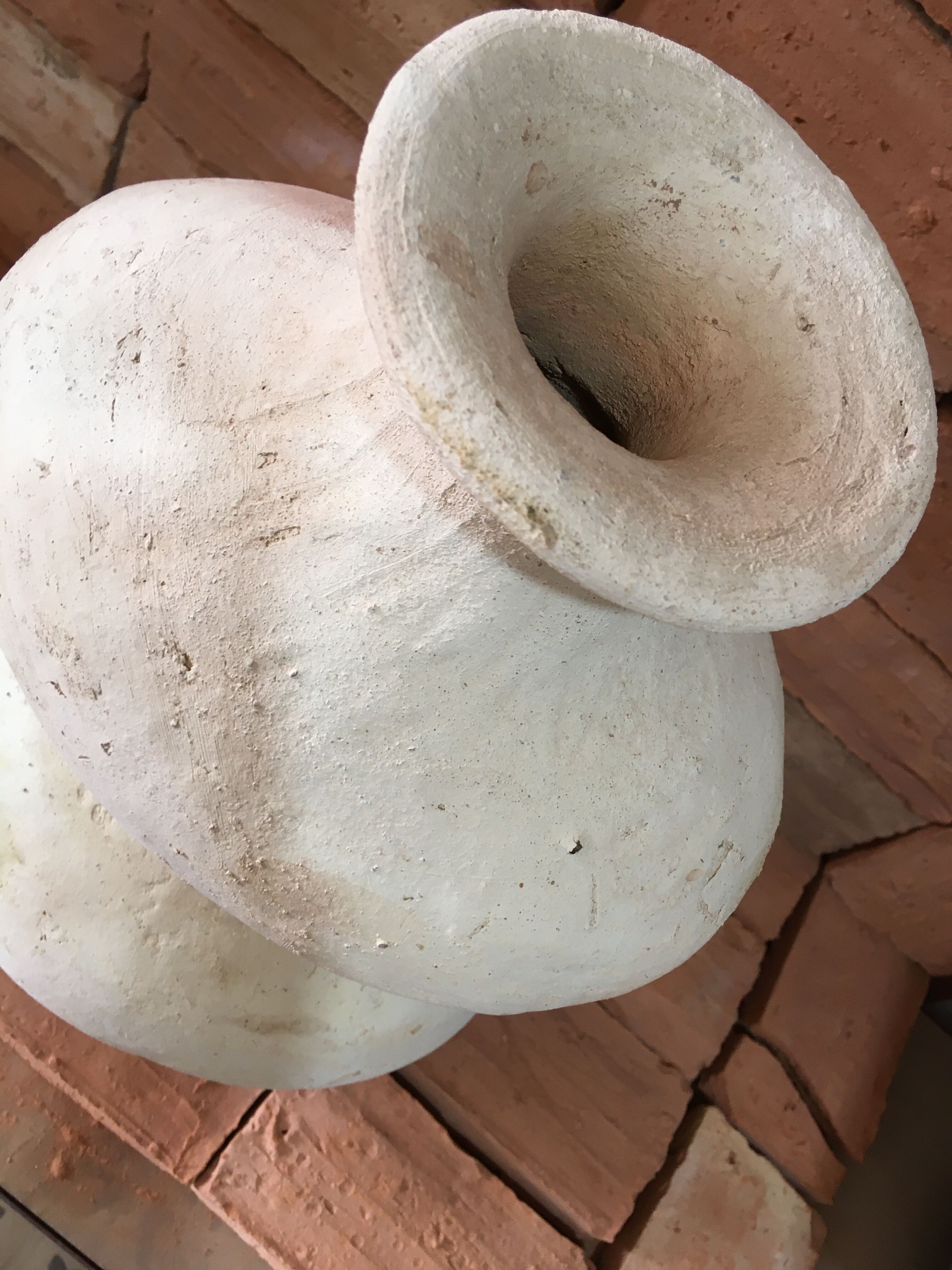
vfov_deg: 61.7
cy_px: 635
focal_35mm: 29
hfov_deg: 48.2
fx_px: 1063
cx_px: 476
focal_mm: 4.15
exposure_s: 1/33
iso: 64
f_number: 2.2
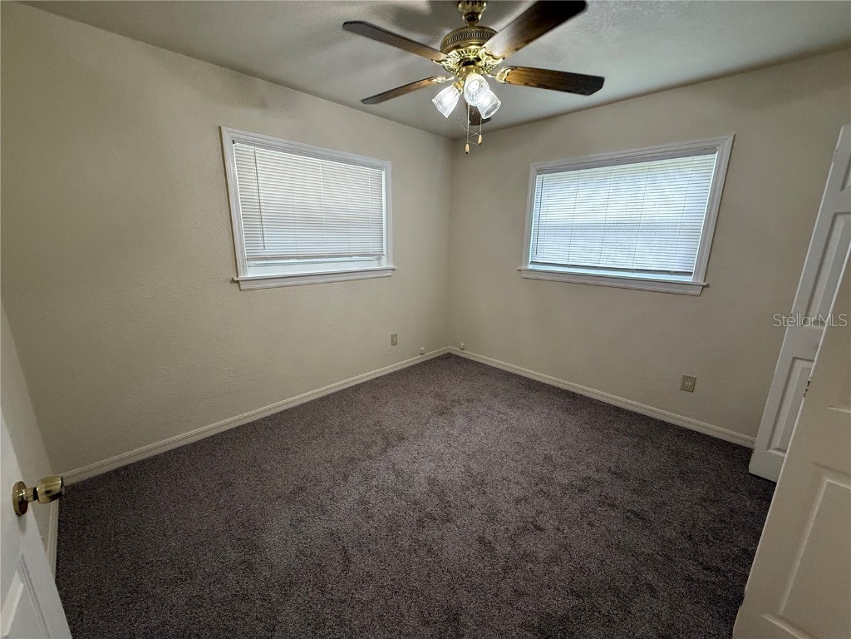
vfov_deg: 85.7
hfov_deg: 102.1
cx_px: 426
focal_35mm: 14
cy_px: 320
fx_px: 344
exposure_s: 1/120
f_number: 2.2
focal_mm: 2.22
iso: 250
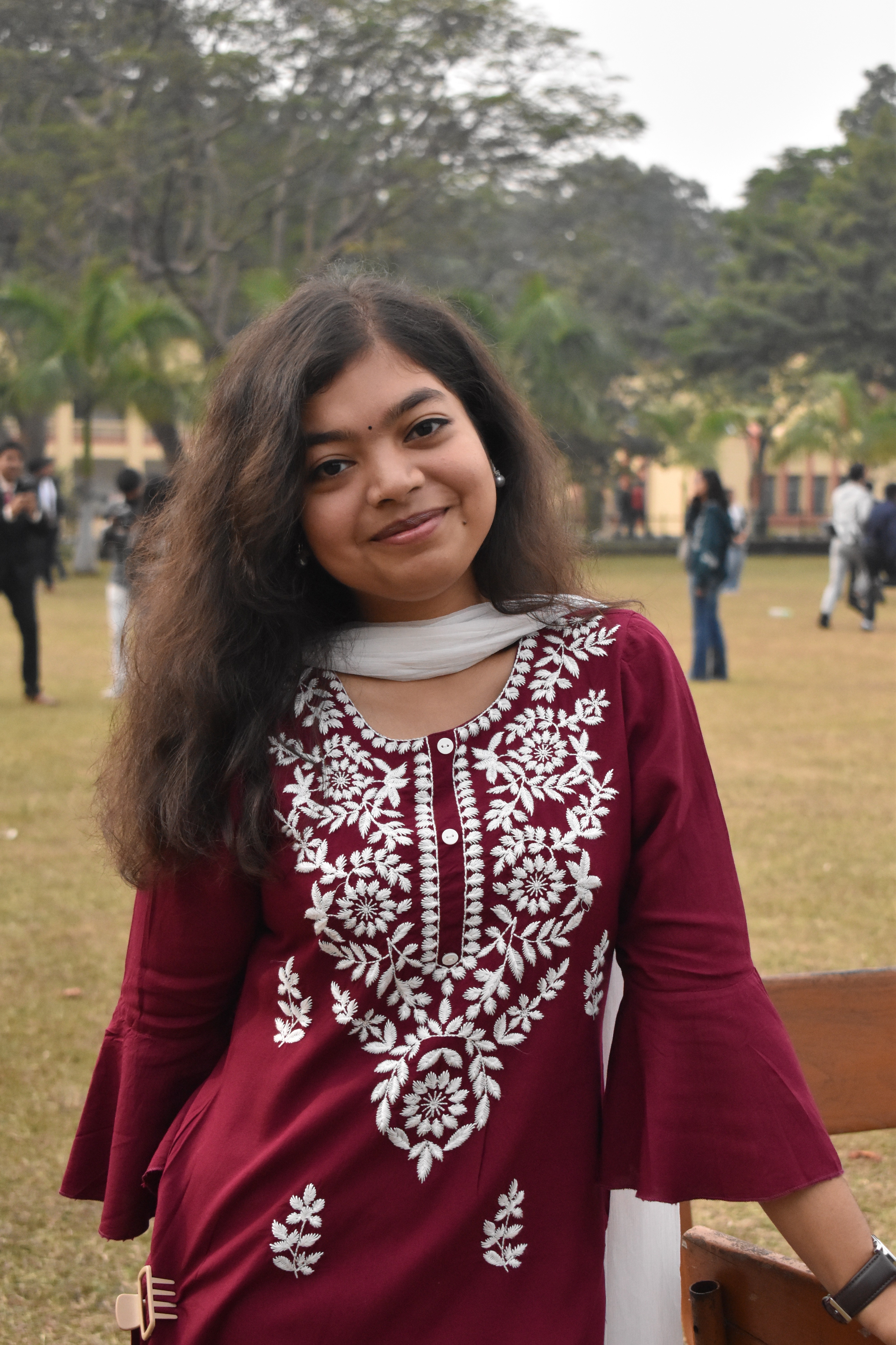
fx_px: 2576
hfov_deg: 19.7
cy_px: 672
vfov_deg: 29.2
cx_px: 448
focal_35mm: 69
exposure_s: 1/4000
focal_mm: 46
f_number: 5.3
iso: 2500
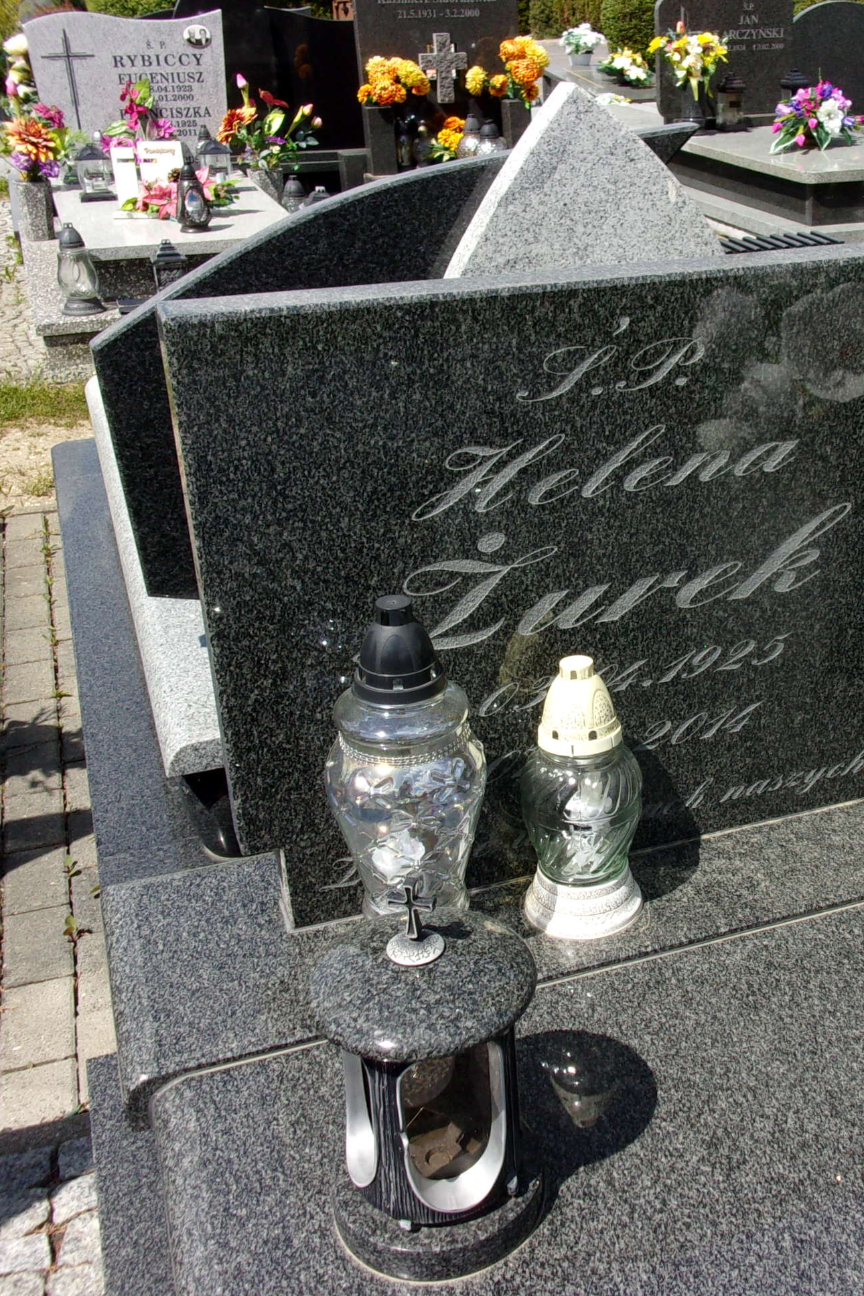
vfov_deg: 49.6
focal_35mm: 39
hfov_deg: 33.5
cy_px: 647
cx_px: 657
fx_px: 1404
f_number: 10.8
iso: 80
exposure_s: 1/90
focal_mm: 5.1
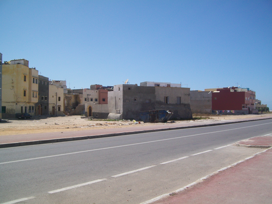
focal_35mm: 34
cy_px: 102
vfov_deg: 41.8
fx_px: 267
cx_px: 136
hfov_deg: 54.0
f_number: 4.9
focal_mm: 6.1
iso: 64
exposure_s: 1/640
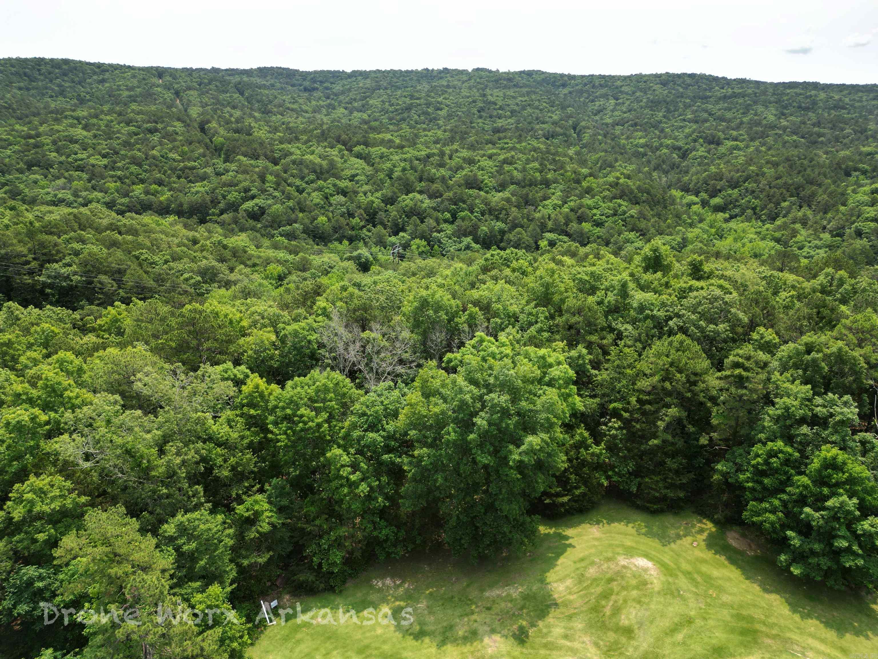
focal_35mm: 24
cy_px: 330
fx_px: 609
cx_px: 439
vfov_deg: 56.8
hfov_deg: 71.6
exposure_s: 1/2000
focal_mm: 6.72
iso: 100
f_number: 1.7
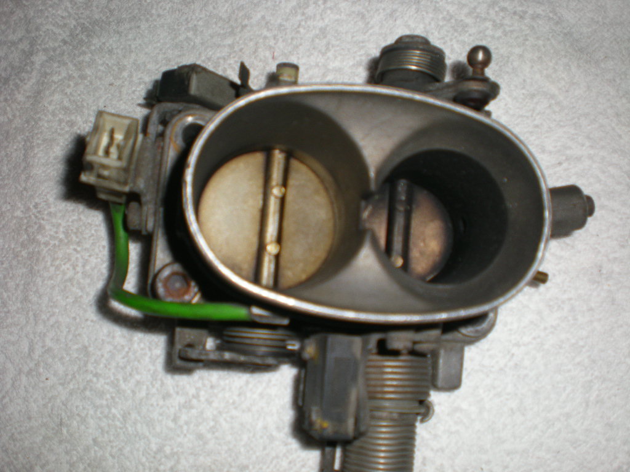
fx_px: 692
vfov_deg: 37.7
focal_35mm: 38
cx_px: 315
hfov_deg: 49.0
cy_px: 236
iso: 50
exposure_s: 1/60
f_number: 3.1
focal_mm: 6.3
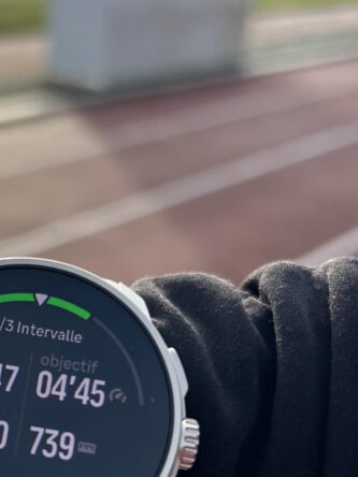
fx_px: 827
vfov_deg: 31.6
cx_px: 17
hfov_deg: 23.6
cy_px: 355
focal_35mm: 60
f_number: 1.5
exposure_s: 1/780
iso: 50
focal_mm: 5.7
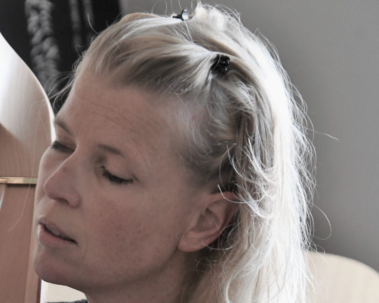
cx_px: 62
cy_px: 212
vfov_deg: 6.0
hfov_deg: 7.5
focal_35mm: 258
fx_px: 2894
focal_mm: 100
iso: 3200
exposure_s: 1/160
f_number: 5
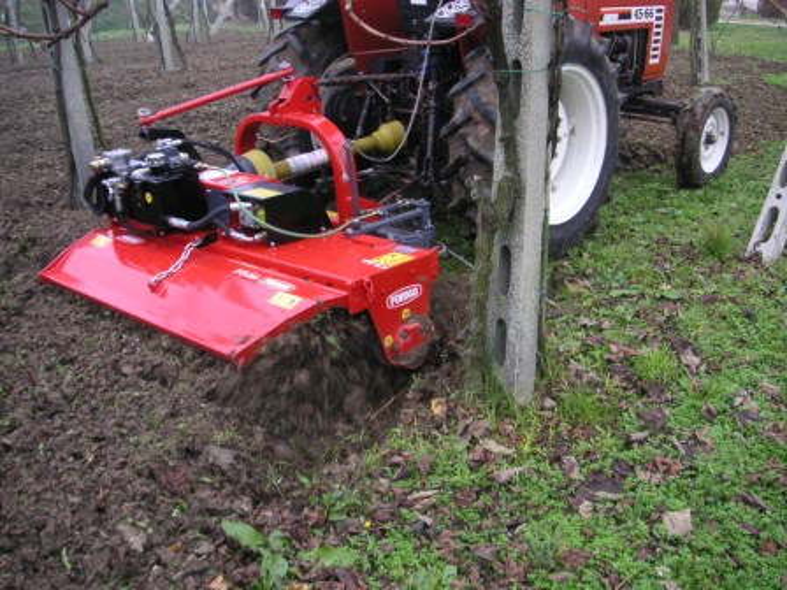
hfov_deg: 50.1
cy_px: 295
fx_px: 841
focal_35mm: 37
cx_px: 394
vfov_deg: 38.7
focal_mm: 6.1
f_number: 2.8
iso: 50
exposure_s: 1/45
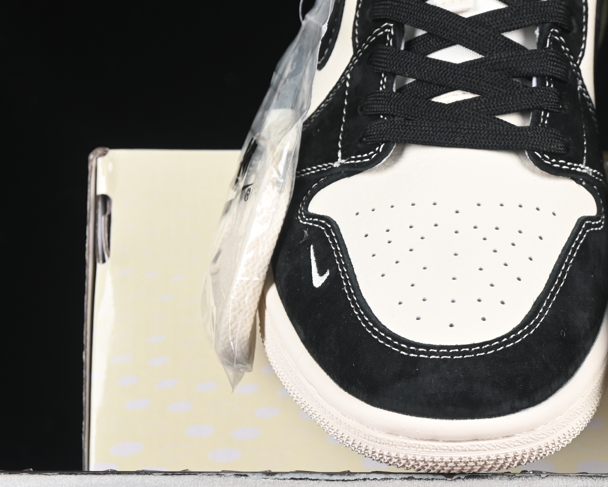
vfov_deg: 9.3
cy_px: 177
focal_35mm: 166
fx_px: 2987
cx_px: 618
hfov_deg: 11.5
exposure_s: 1/60
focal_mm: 50
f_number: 6.3
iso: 160
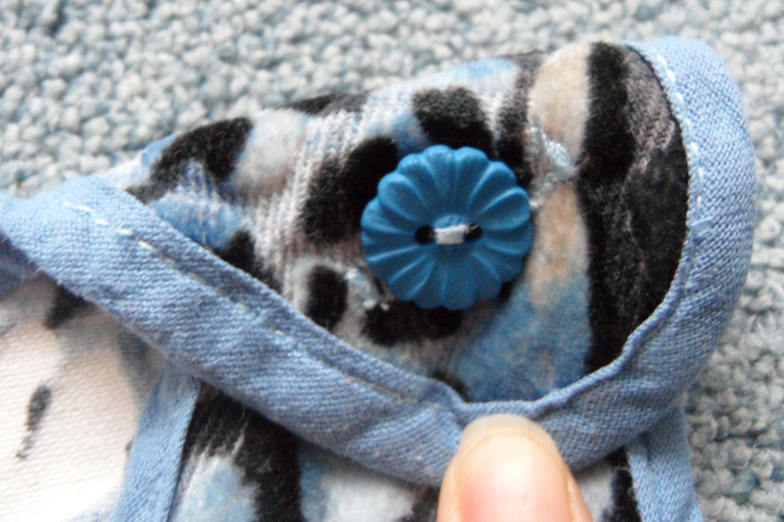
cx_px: 426
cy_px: 235
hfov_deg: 65.4
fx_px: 610
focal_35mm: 28
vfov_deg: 46.3
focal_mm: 4.1
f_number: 2.9
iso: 400
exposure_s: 1/20
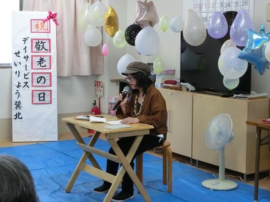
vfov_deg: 21.0
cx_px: 135
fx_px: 546
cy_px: 101
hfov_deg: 27.8
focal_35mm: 70
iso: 800
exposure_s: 1/50
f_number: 5.2
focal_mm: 12.4
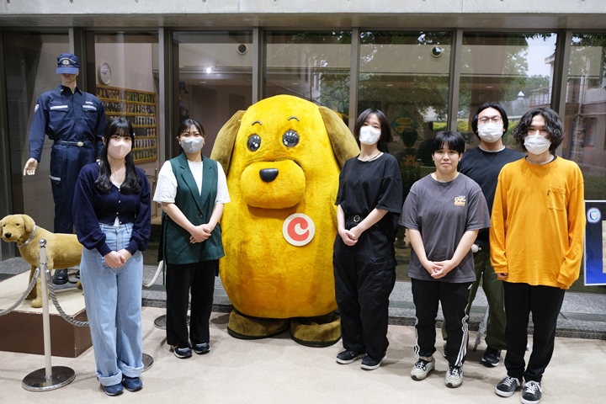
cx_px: 303
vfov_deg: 43.6
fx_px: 505
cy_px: 202
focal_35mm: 30
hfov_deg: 61.9
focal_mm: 20.1
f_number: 3.6
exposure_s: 1/28
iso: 250
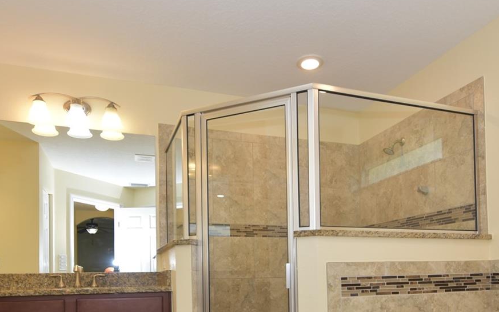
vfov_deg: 41.2
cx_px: 273
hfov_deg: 66.3
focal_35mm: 28
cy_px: 278
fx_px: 381
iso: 200
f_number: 4
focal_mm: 10
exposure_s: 1/60
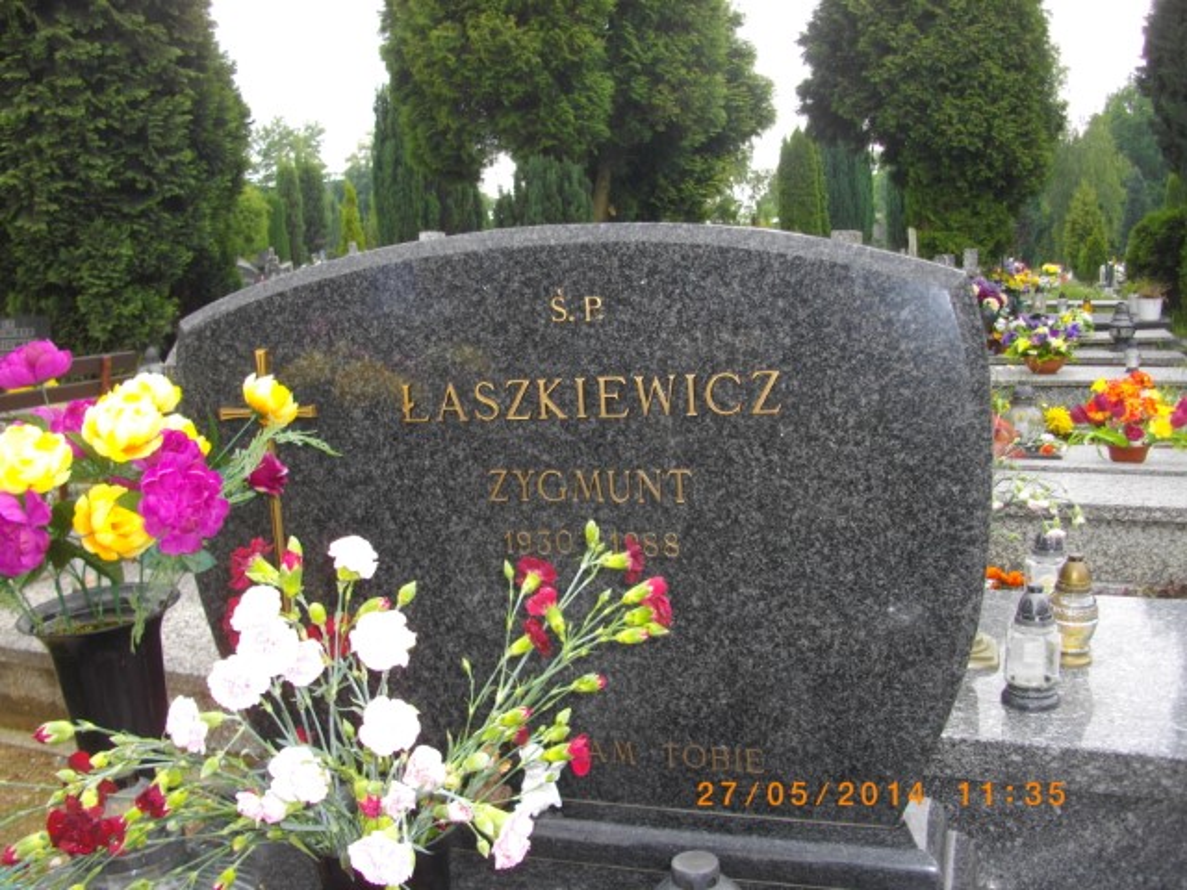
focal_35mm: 32
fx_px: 1097
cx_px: 594
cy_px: 445
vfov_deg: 44.2
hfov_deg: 56.8
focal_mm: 5.7
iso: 100
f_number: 2.9
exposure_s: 1/160
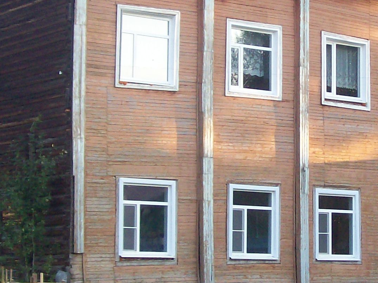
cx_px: 270
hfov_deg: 16.5
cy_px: 113
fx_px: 1299
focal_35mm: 119
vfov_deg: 12.4
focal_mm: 7.6
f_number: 3
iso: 80
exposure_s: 1/88.8
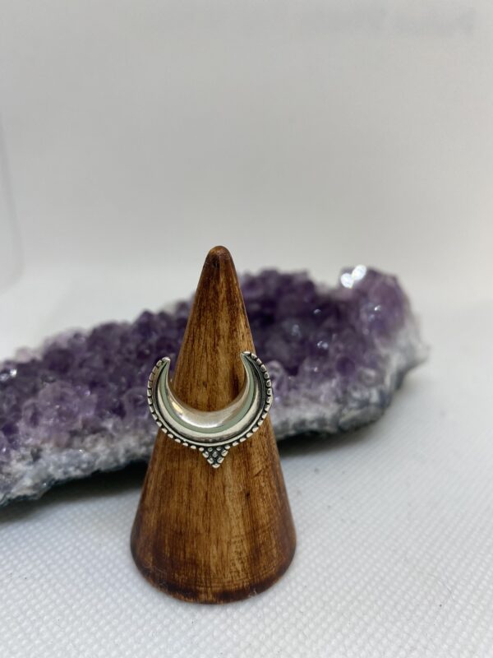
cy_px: 329
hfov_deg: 53.1
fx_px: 494
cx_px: 246
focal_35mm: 26
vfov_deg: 67.3
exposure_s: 1/121
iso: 64
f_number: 1.8
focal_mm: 4.25
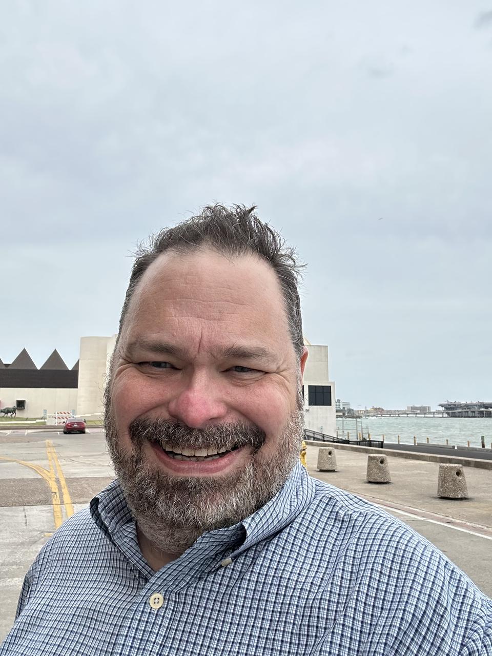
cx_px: 246
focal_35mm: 30
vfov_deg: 60.0
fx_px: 569
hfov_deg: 46.8
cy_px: 328
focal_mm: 2.69
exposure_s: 1/750
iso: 25
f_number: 1.9
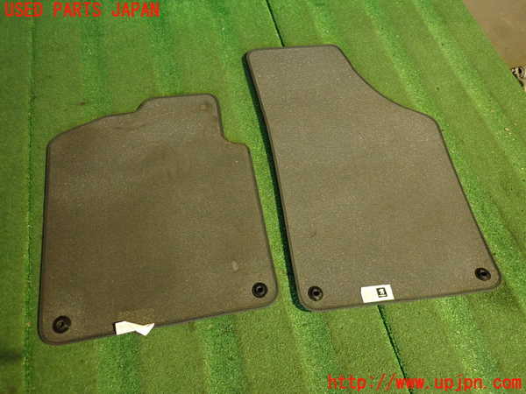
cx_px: 263
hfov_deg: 69.4
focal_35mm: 25
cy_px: 197
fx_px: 380
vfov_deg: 54.9
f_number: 2
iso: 800
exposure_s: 1/30
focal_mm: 4.5
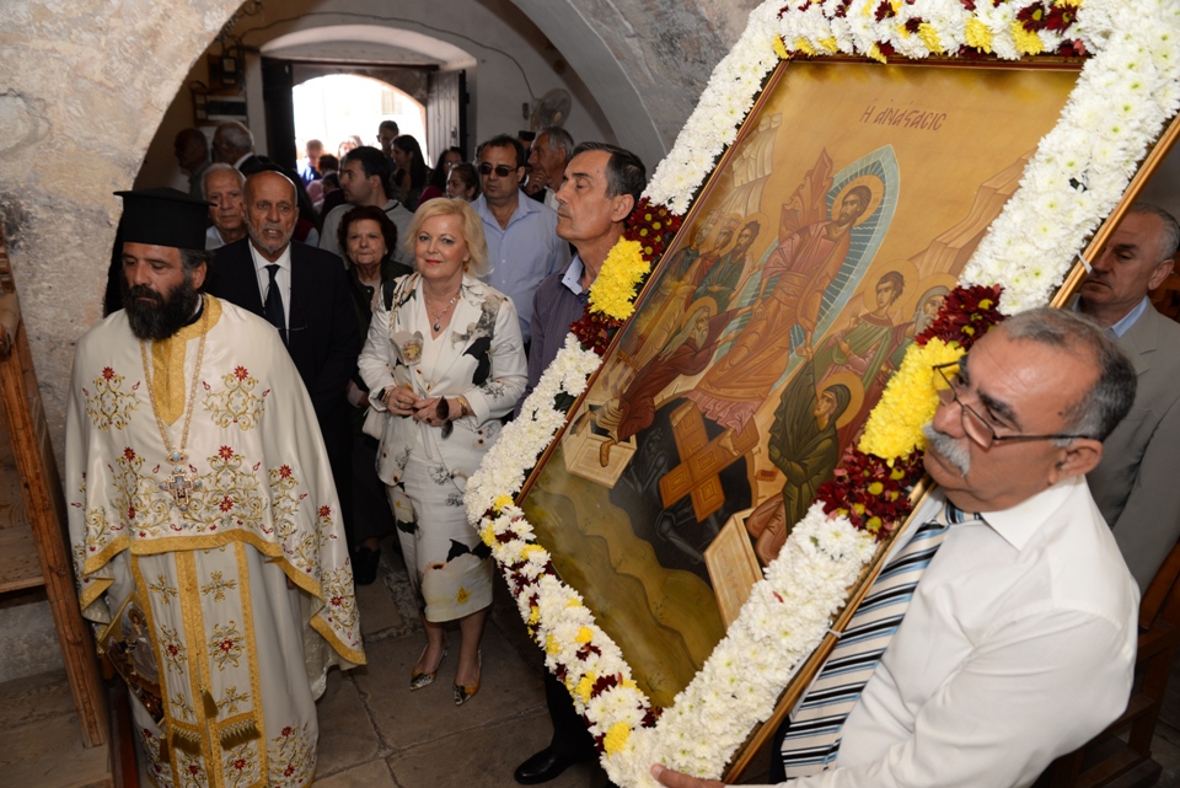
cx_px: 590
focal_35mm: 24
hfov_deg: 73.7
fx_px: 787
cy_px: 394
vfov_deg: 53.2
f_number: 5
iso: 400
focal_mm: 24
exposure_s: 1/100
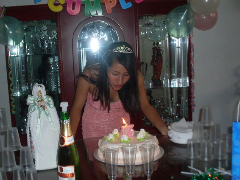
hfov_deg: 43.8
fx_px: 298
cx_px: 108
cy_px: 96
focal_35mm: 43
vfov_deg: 33.6
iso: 100
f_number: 2.8
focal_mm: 6.3
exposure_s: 1/45
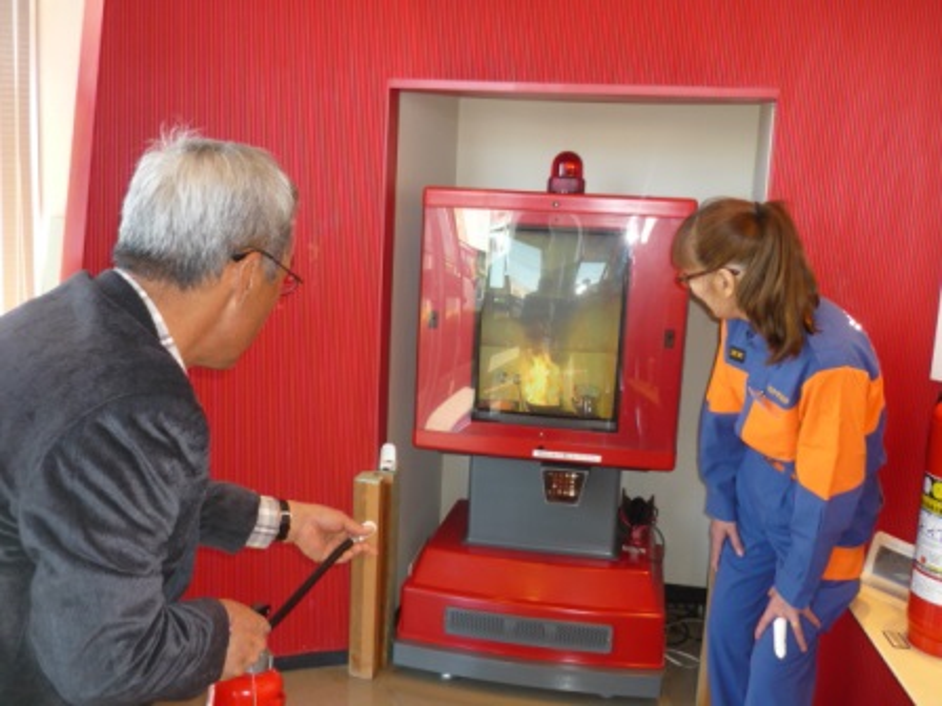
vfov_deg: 42.9
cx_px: 471
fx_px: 898
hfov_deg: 55.4
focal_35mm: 33
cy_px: 353
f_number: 2.8
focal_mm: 5.5
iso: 100
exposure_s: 1/30
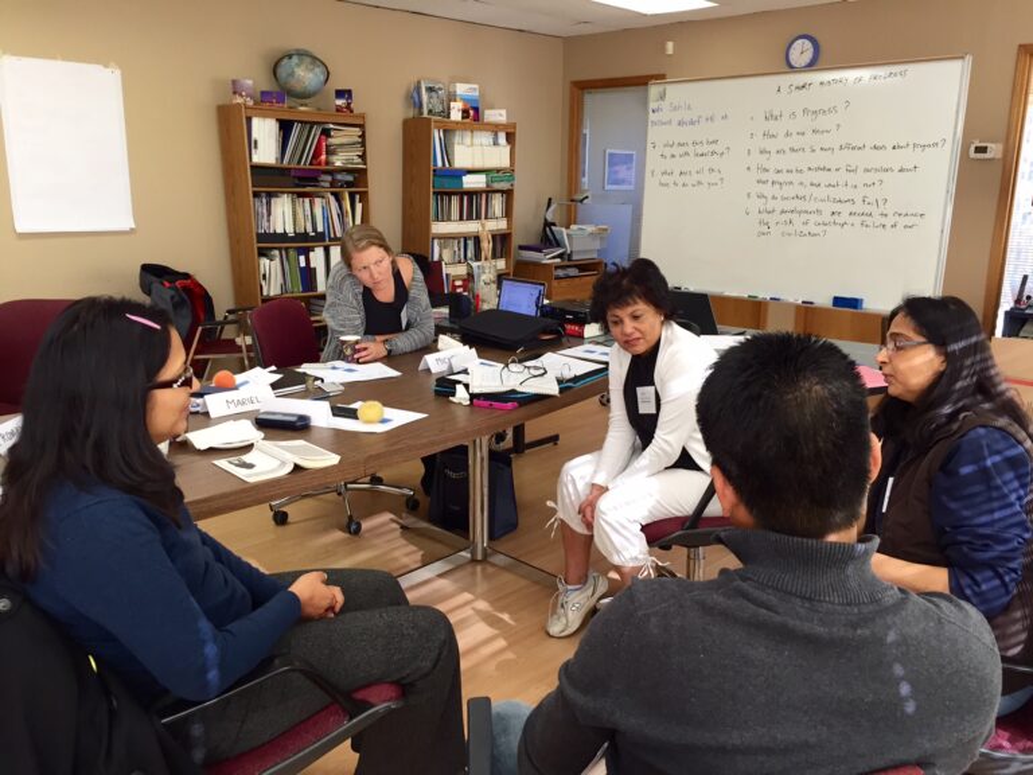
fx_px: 865
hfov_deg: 61.7
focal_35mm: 29
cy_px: 388
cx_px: 516
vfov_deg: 48.2
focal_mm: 4.15
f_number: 2.2
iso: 40
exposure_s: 1/30
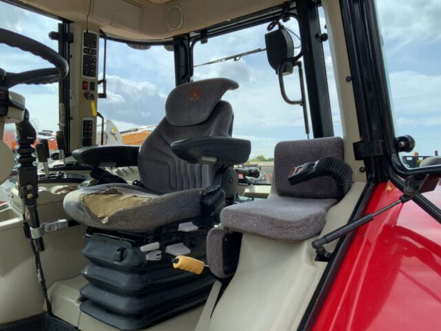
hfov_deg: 61.7
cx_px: 220
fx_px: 369
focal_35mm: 29
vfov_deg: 48.2
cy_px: 166
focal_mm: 3
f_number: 1.8
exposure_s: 1/883
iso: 16
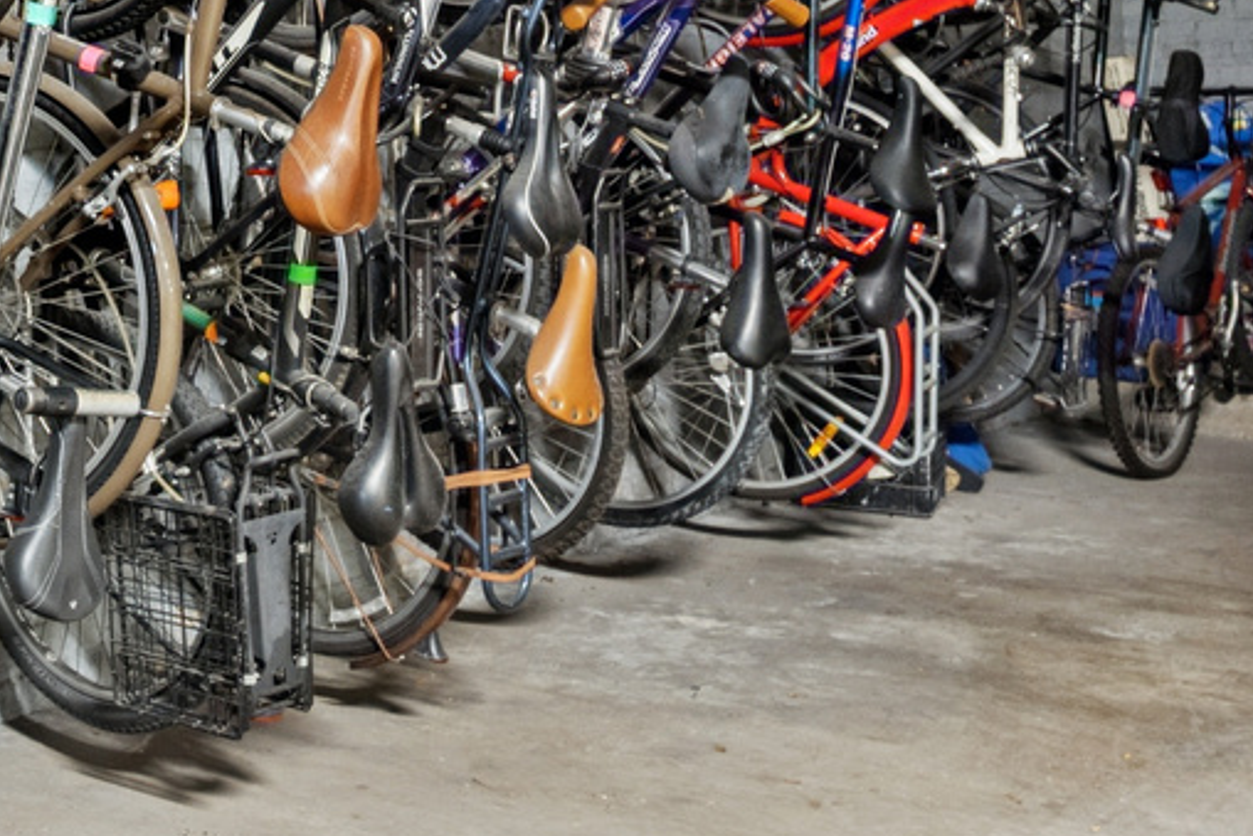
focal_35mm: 67
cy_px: 52
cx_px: -158
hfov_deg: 27.3
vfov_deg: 19.9
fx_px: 2332
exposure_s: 1/3.33
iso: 400
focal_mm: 21
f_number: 8
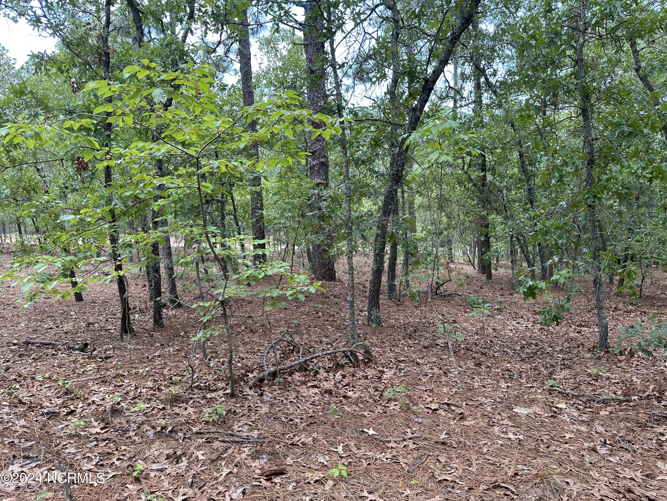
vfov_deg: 56.8
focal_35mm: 24
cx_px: 334
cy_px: 250
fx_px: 462
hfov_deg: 71.6
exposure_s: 1/202
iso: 80
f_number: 1.78
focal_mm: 6.86
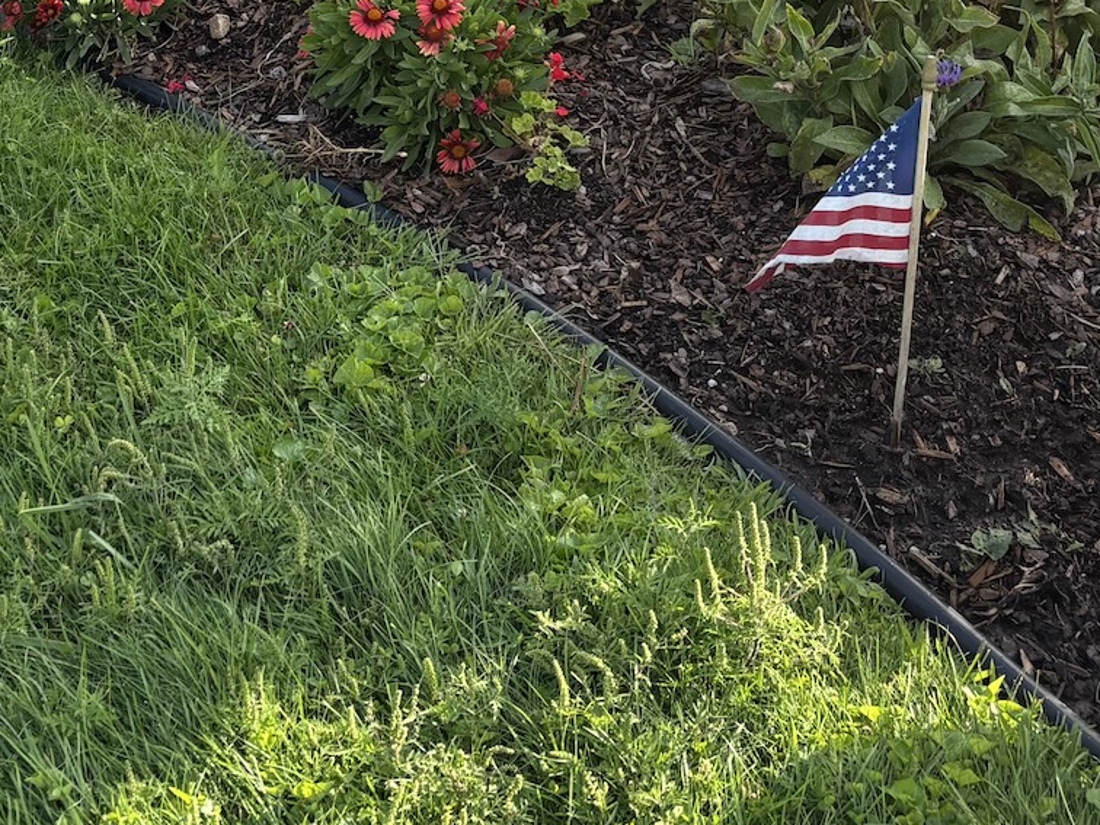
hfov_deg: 28.8
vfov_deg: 21.0
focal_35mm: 66
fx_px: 2097
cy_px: -115
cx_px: 227
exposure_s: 1/584
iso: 50
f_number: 1.6
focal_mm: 5.96
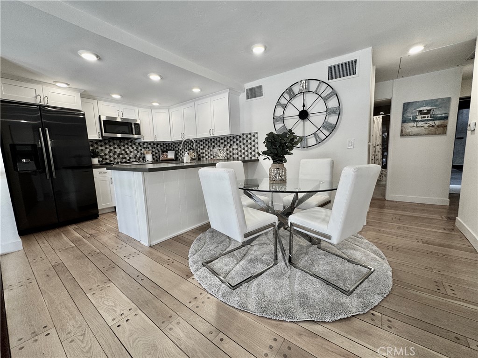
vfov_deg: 85.7
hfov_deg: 102.1
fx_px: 193
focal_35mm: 14
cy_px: 179
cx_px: 239
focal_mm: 2.22
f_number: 2.2
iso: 100
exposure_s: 1/120
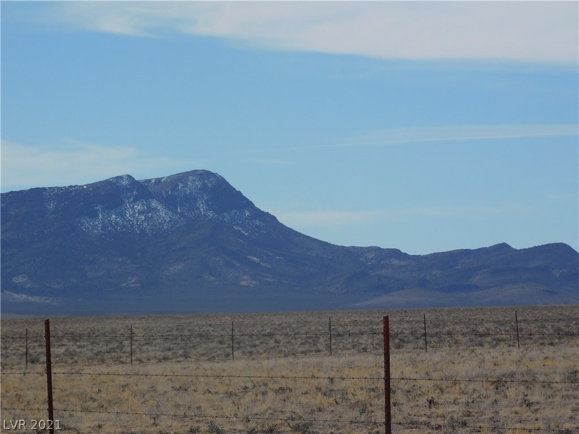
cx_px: 290
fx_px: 3379
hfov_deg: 9.8
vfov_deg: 7.4
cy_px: 217
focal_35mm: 202
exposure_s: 1/400
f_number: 10.8
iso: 125
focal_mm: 35.9
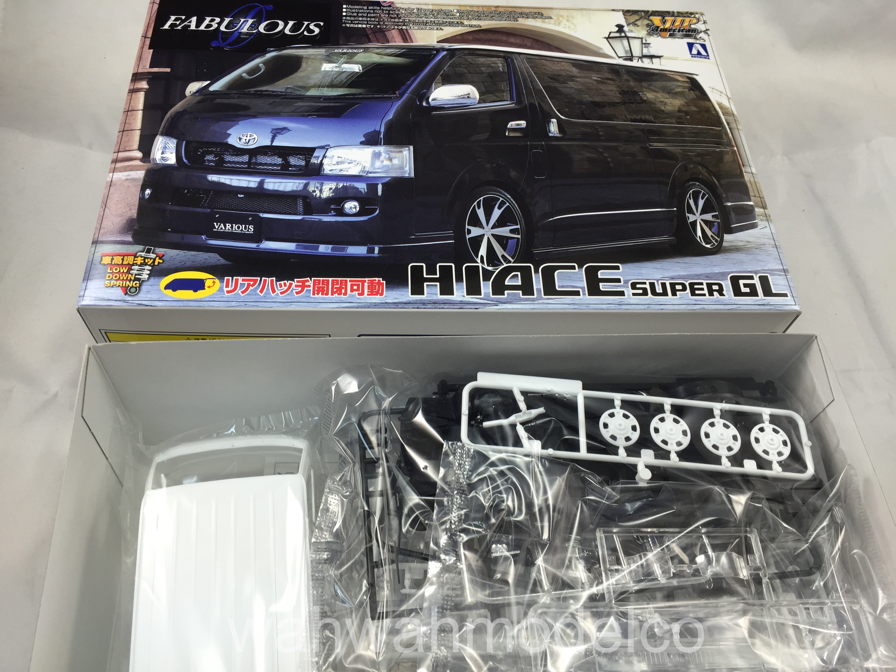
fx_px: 751
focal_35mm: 29
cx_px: 448
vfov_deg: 48.2
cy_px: 336
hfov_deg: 61.7
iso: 40
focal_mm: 4.15
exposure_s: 1/60
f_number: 2.2
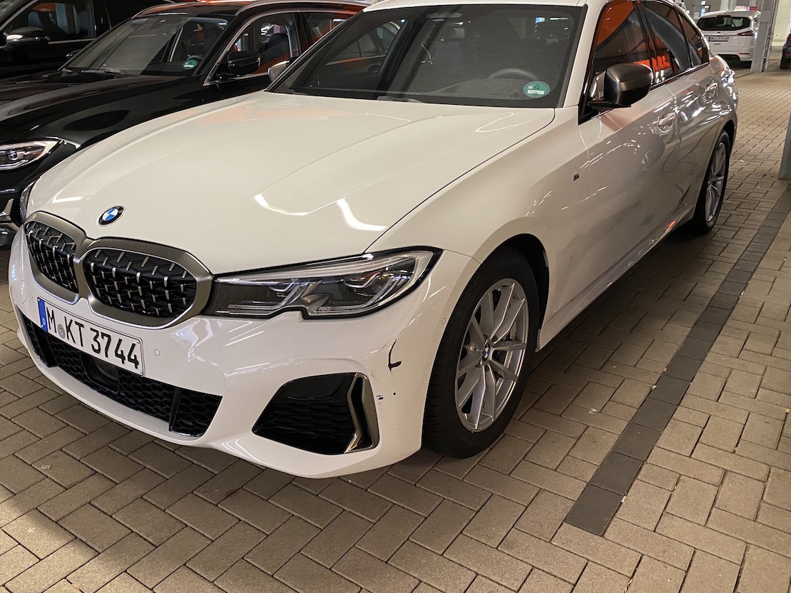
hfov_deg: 59.7
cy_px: 261
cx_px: 338
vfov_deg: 46.7
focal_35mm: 30
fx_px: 686
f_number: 1.8
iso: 400
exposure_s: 1/50
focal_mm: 4.25
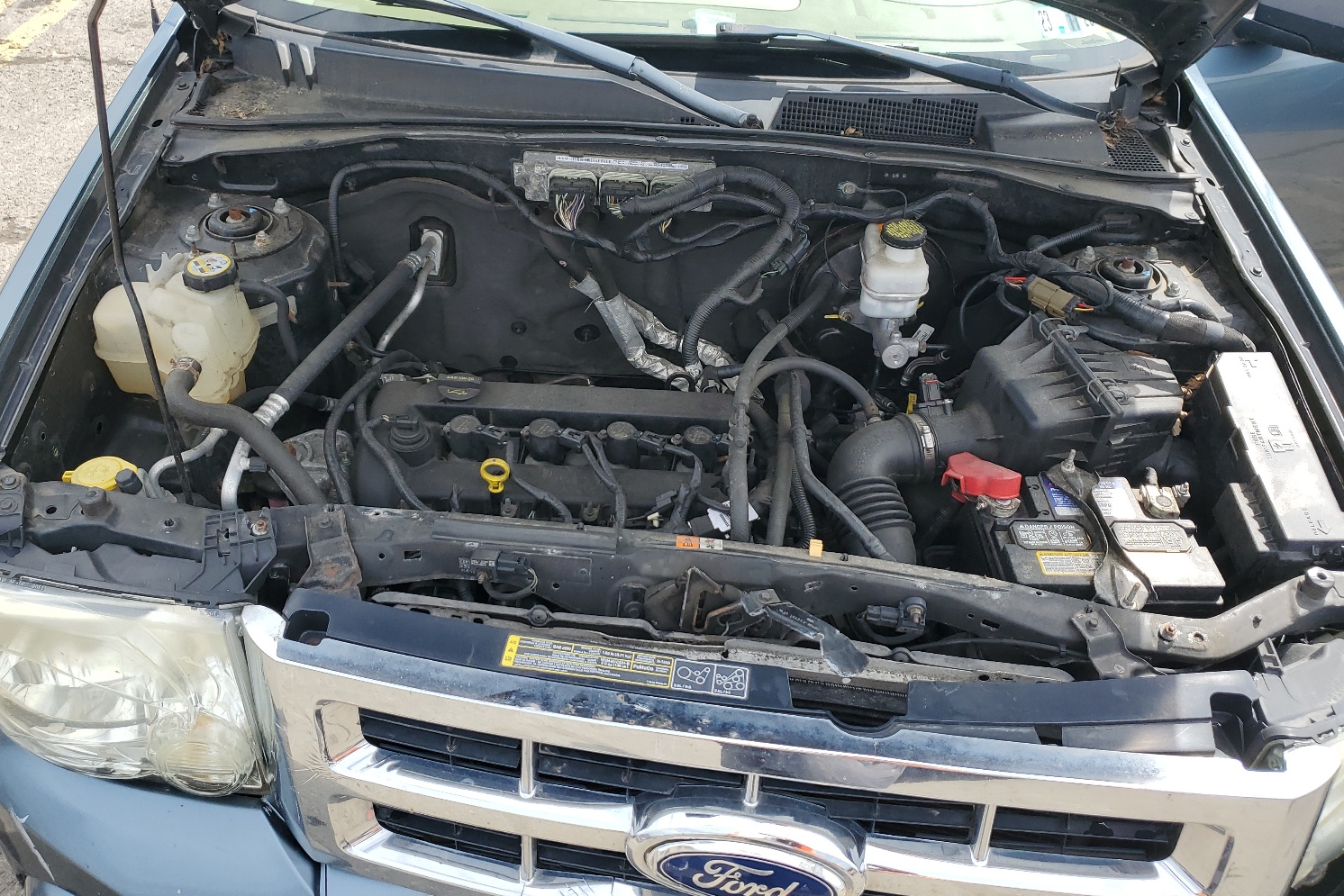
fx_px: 1083
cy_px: 394
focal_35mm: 29
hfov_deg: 63.6
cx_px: 686
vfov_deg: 44.9
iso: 50
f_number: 1.5
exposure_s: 1/1429
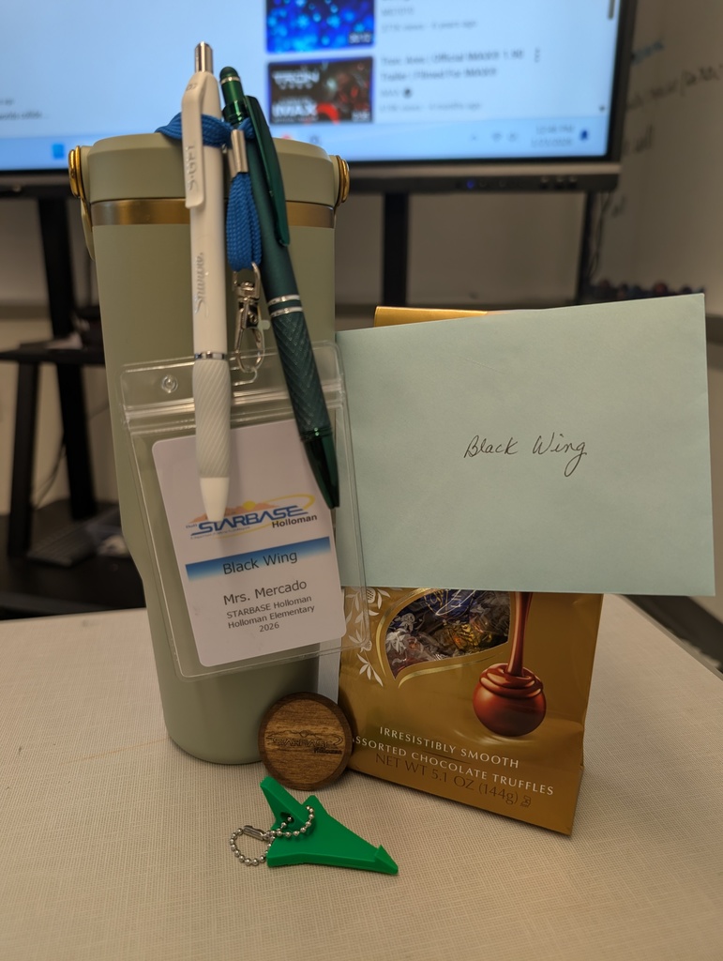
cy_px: 480
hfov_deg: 56.9
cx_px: 362
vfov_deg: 71.5
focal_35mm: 24
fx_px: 667
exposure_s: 1/36
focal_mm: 6.9
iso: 28
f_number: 1.68
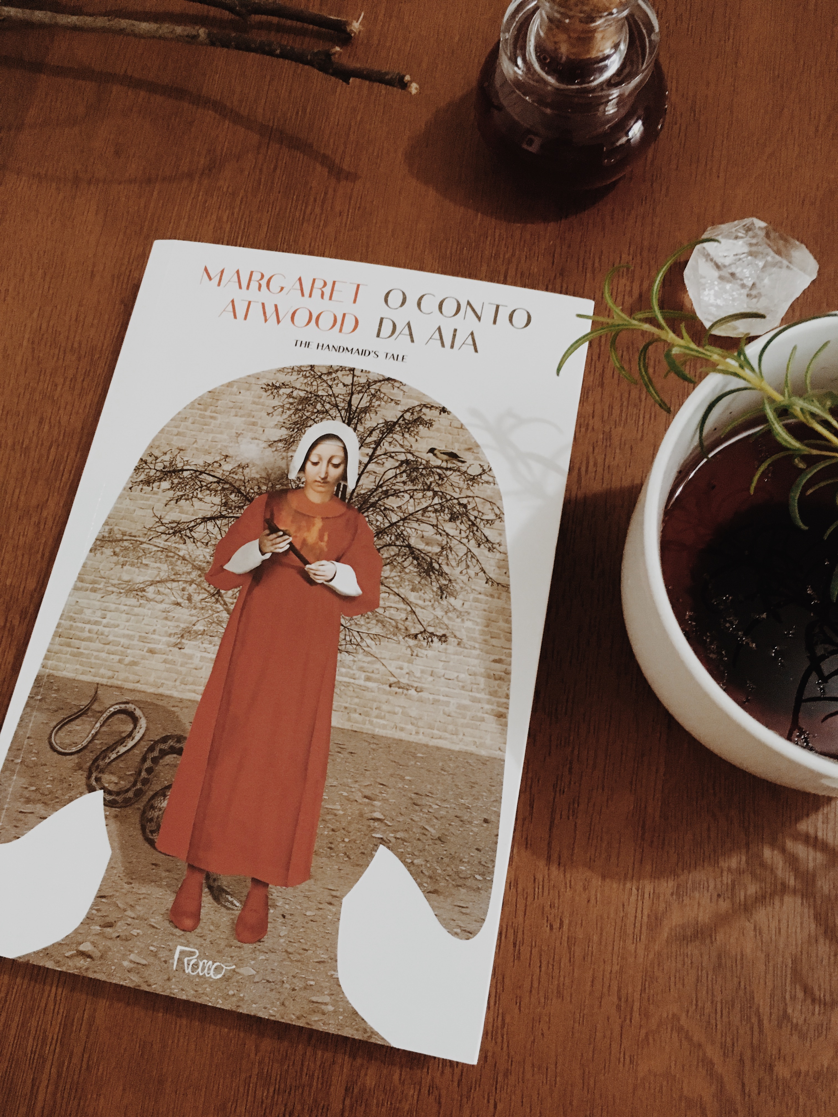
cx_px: 419
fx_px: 936
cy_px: 558
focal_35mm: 29
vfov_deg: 61.7
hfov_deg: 48.2
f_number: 2.2
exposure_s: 1/17
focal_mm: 4.15
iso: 200
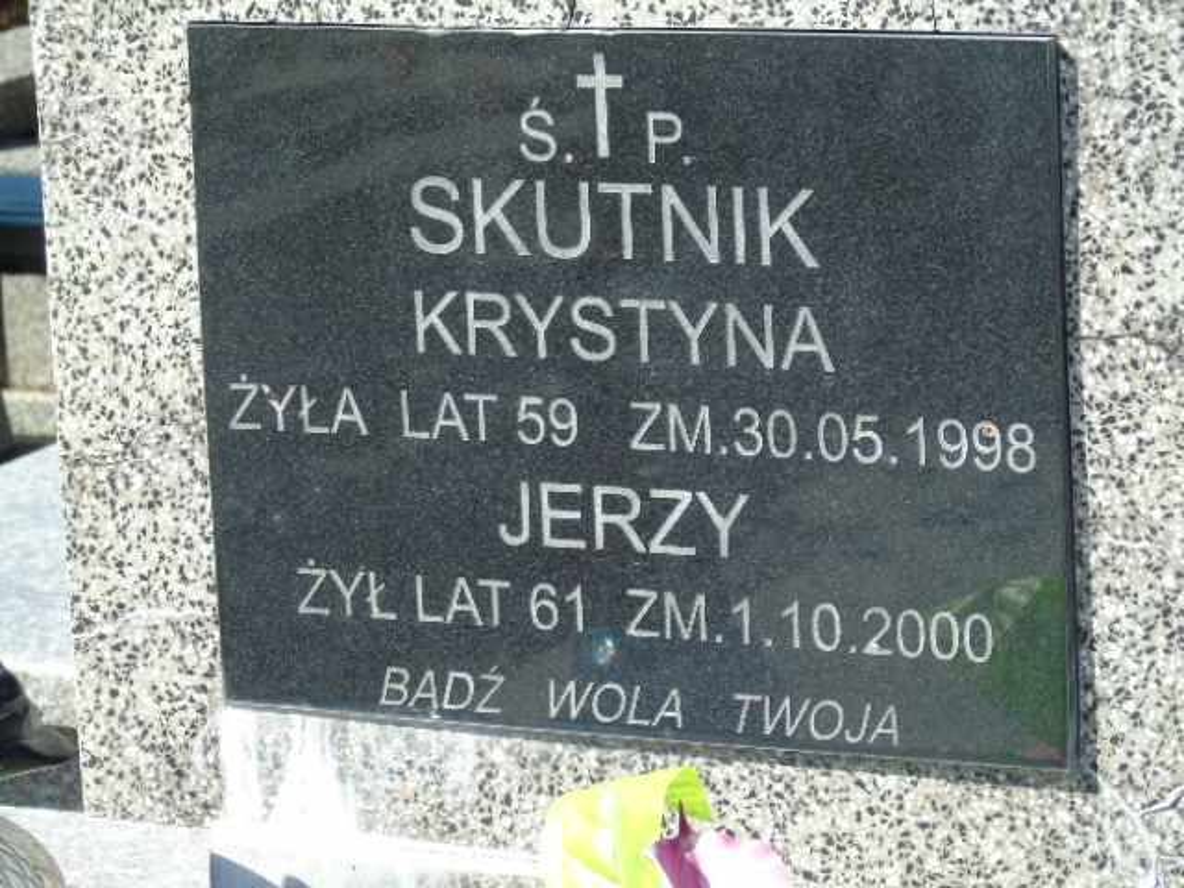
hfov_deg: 12.2
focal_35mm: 162
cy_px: 444
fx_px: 5541
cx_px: 592
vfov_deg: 9.2
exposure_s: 1/200
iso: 80
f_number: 4.9
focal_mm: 29
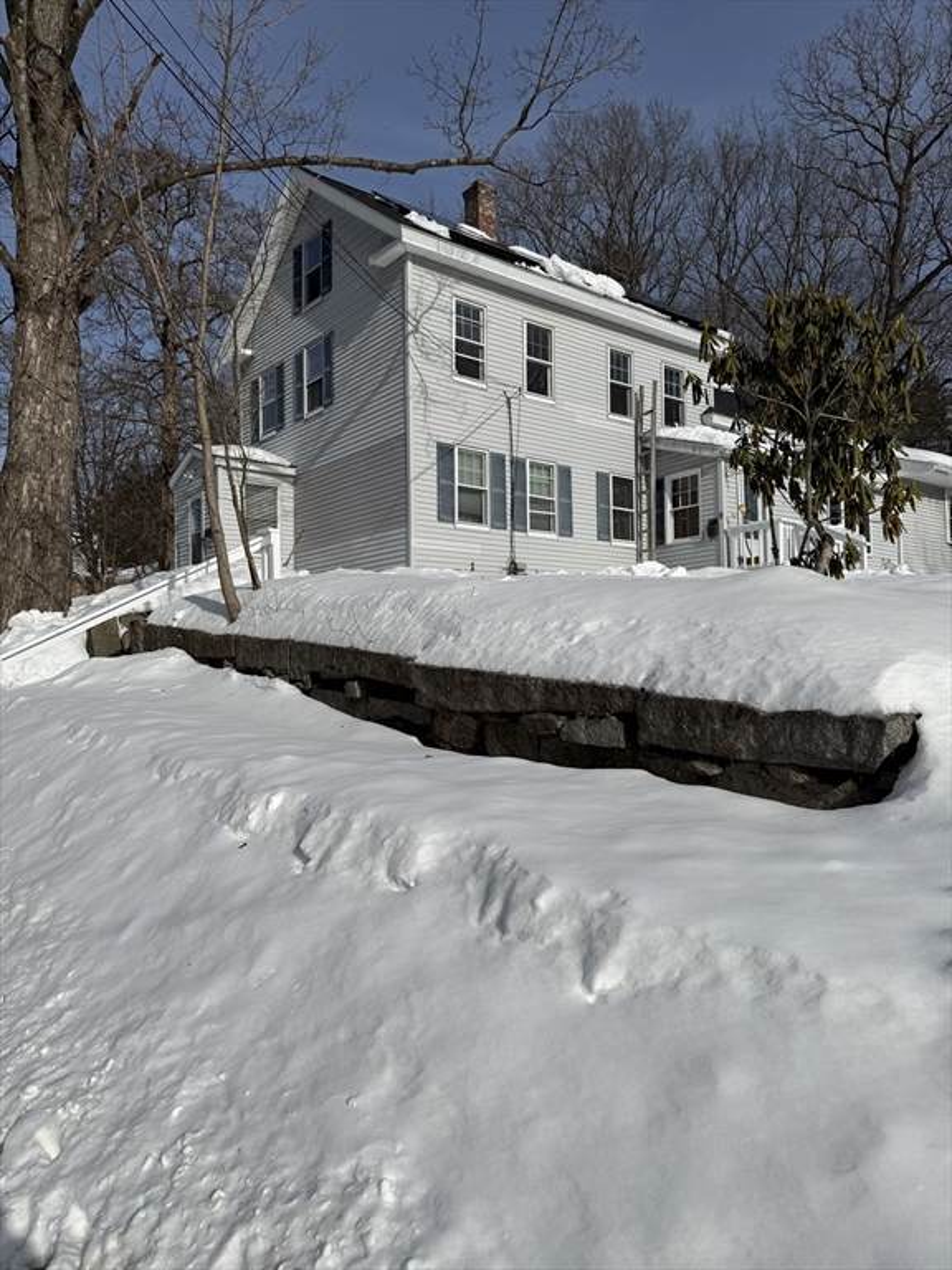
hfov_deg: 56.8
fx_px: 880
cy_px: 635
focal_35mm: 24
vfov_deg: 71.6
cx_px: 476
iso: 64
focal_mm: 6.76
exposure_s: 1/14286
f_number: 1.78
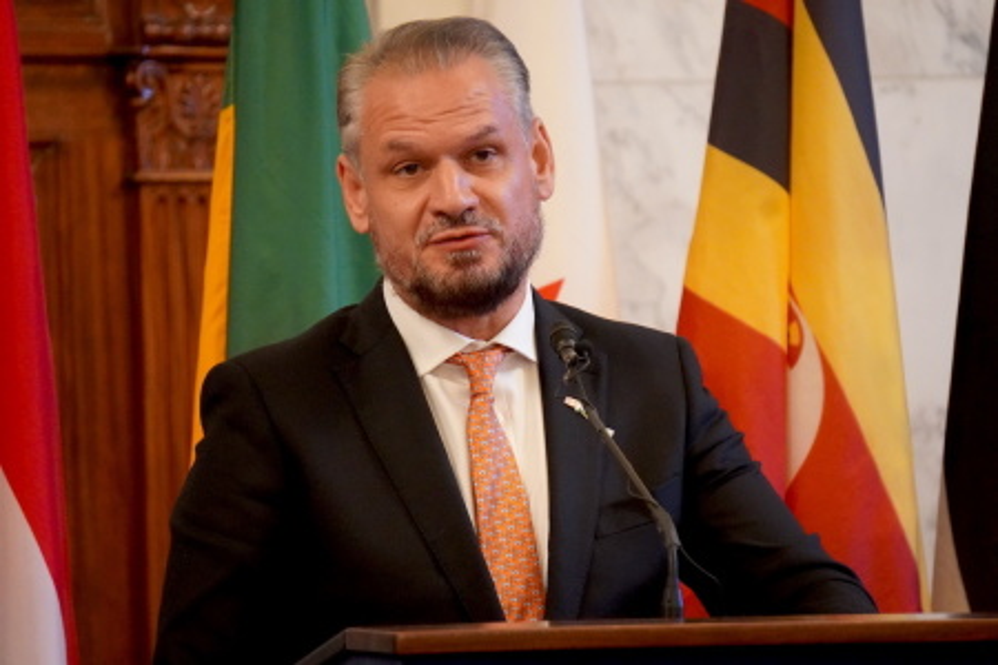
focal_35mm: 315
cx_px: 499
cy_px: 332
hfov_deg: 6.5
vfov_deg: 4.4
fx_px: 8732
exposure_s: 1/125
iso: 6400
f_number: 6.3
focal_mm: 210
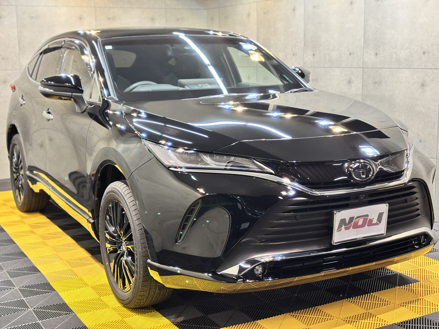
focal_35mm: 52
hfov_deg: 36.8
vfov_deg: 28.0
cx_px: 220
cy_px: 164
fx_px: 659
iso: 80
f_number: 1.6
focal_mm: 5.96
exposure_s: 1/50
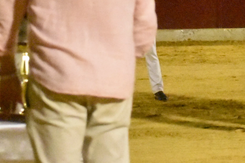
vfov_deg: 3.6
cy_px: -61
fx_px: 2565
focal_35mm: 377
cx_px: 338
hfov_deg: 5.4
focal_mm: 70
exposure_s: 1/400
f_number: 5
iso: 25600
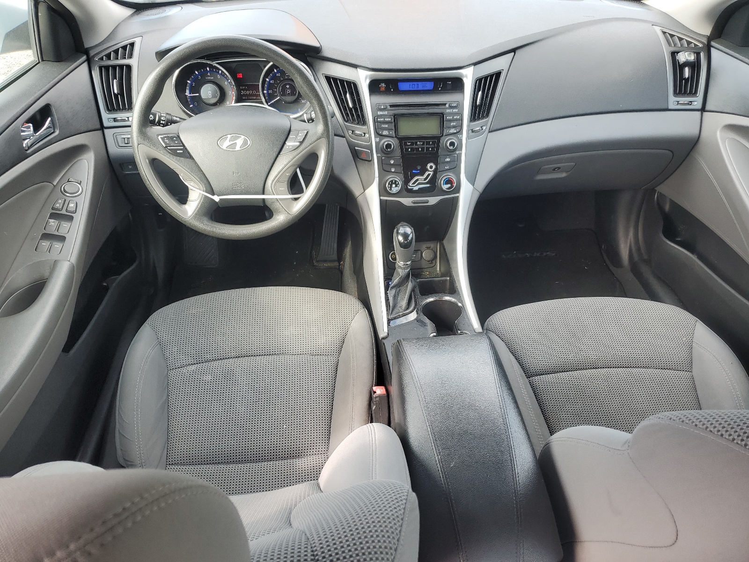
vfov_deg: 53.1
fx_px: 563
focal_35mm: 26
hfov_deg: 67.3
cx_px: 374
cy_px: 281
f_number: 1.5
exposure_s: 1/130
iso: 50
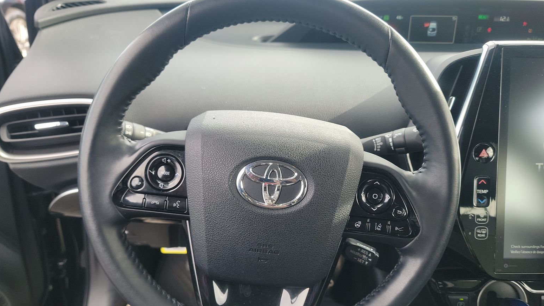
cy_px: 177
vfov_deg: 42.8
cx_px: 268
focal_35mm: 27
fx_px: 390
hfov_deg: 69.8
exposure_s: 1/59
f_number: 1.8
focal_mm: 6.7
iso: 86
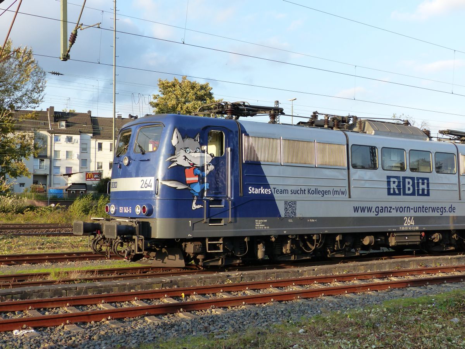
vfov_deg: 30.9
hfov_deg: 40.4
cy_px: 174
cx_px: 232
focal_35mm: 47
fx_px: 631
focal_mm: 8.4
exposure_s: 1/200
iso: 160
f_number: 4
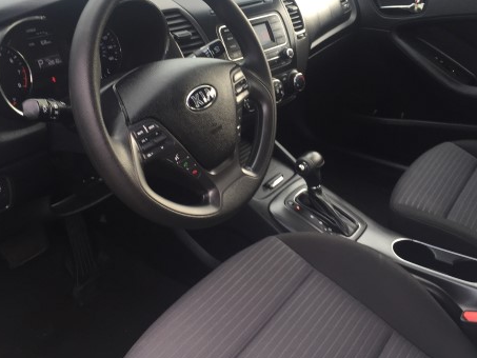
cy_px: 110
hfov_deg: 45.7
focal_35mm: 41
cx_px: 258
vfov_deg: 34.7
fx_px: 565
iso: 40
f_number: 2.2
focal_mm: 4.15
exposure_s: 1/60
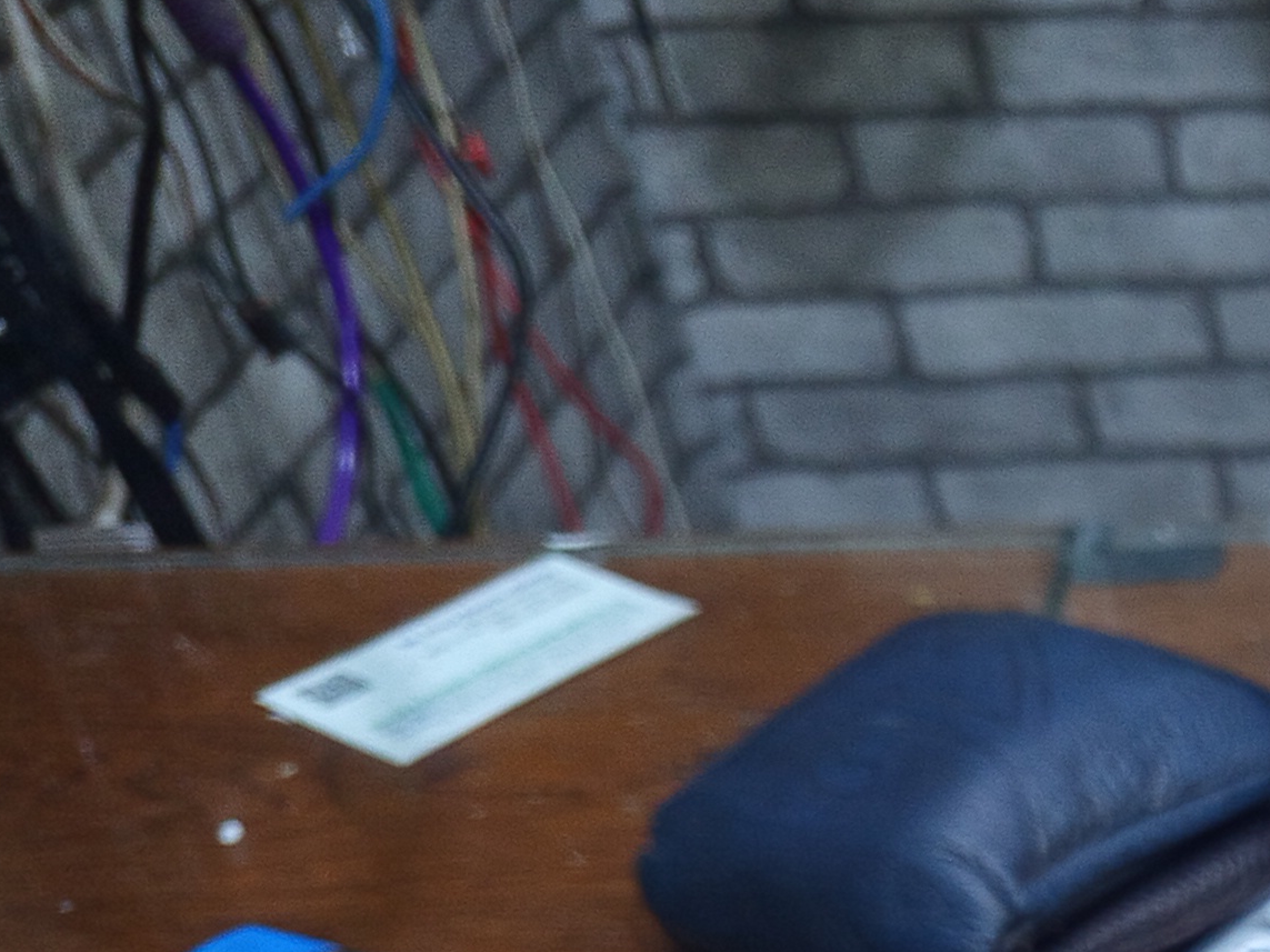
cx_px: 2157
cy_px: 1527
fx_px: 3081
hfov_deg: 18.9
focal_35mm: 84
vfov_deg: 15.8
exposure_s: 1/33.3
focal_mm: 5.24
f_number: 1.7
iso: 771
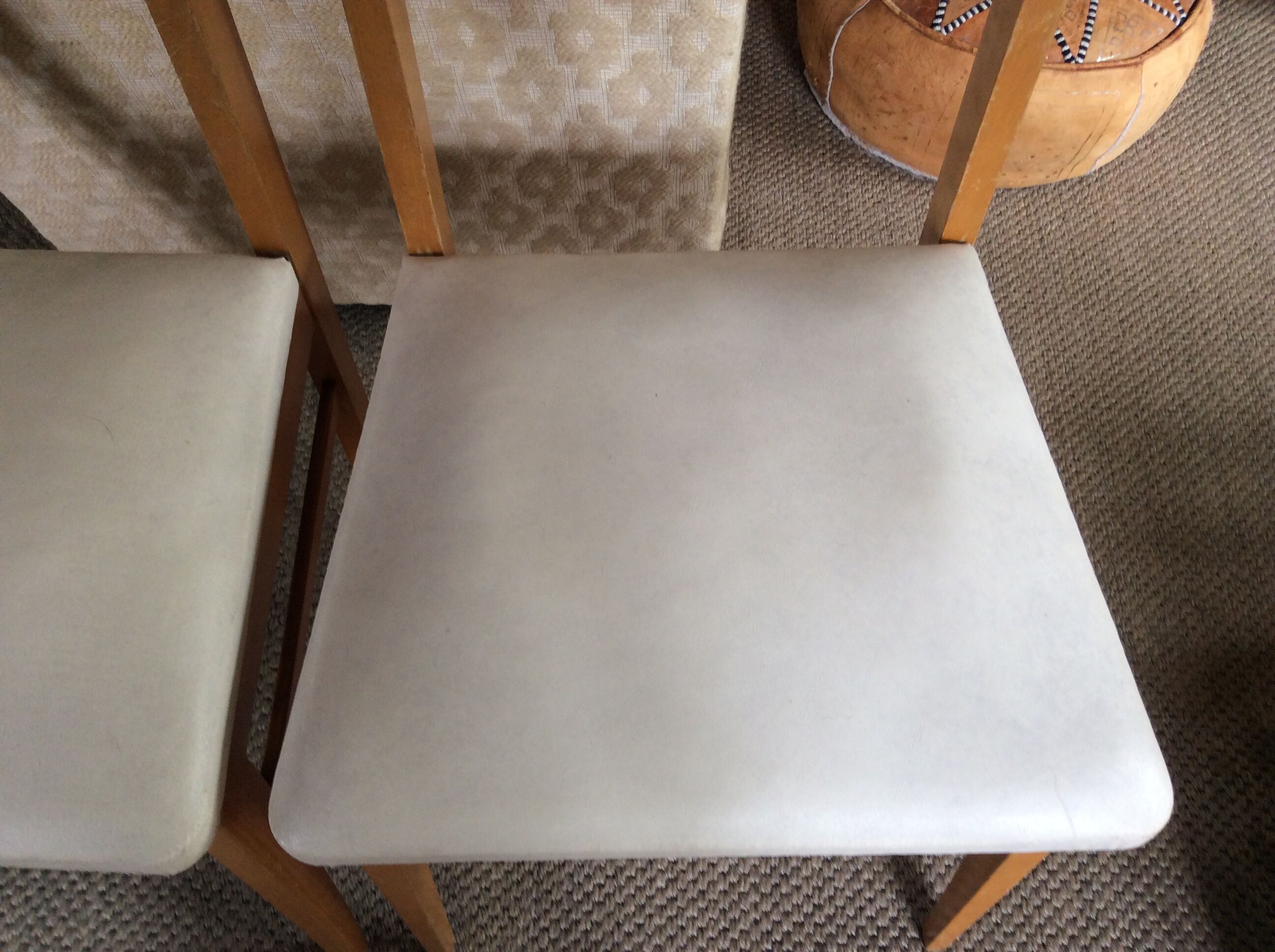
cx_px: 638
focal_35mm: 32
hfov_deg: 56.9
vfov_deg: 44.1
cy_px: 476
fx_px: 1177
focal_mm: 3.3
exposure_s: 1/25
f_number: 2.4
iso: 50
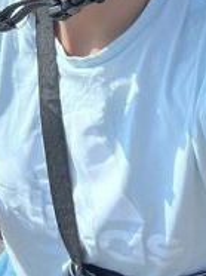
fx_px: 565
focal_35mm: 71
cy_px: -13
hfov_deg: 20.7
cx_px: 86
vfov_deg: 25.8
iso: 32
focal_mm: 2.71
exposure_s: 1/358
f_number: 2.2
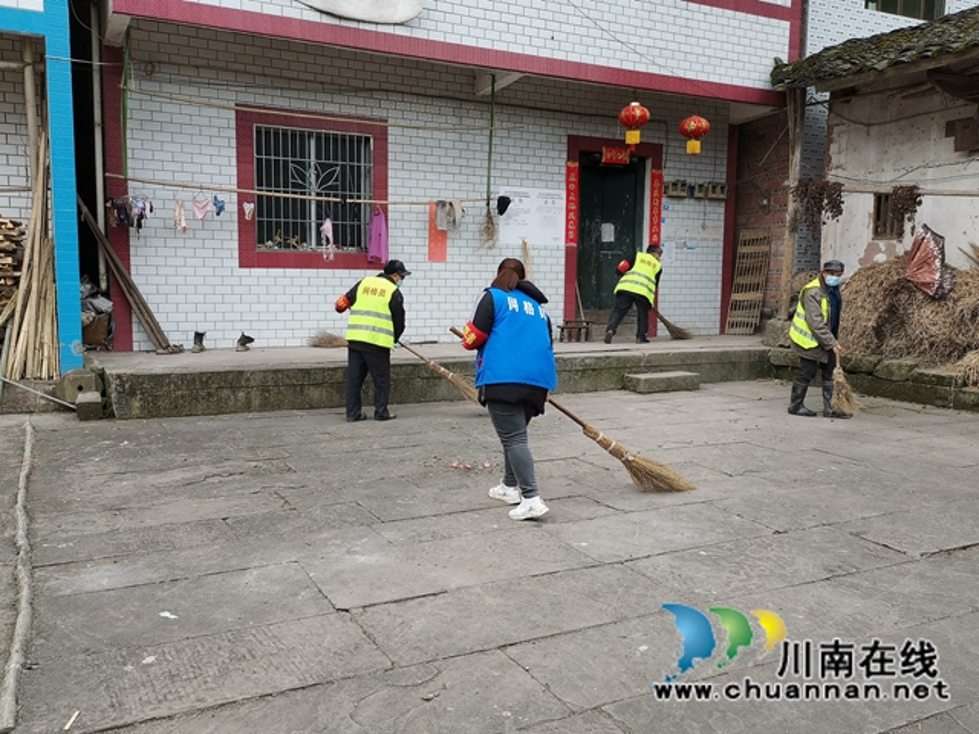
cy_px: 367
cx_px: 490
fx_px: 848
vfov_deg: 46.8
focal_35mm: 30
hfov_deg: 60.0
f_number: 1.8
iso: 50
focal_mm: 5.5
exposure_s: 1/240
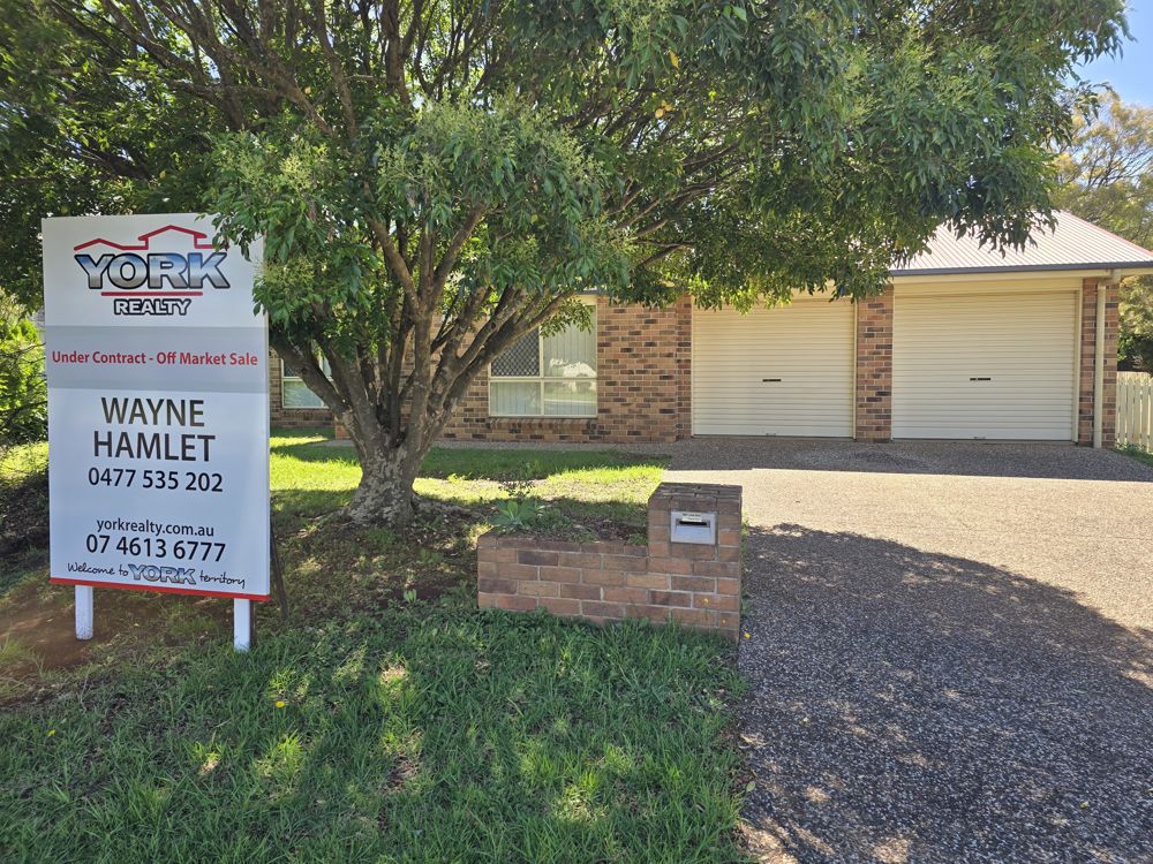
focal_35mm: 23
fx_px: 766
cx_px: 576
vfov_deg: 58.9
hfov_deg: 73.9
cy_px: 432
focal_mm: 6.3
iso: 12
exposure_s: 1/245
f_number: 1.7
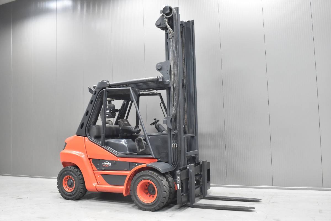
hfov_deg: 57.2
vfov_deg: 40.0
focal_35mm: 33
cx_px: 166
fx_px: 303
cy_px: 110
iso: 1600
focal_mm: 22
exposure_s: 1/20
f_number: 5.6
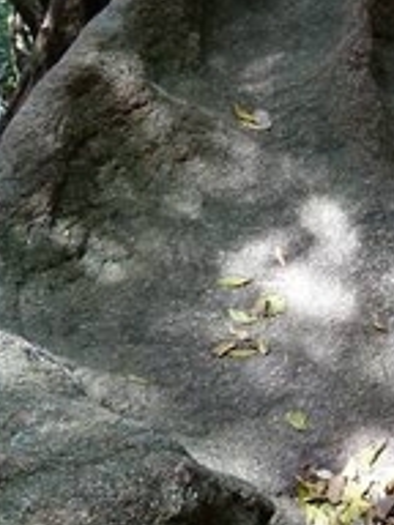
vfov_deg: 25.0
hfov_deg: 17.6
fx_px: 1184
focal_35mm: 78
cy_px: 304
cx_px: 528
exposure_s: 1/60
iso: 125
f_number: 2.8
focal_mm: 4.5
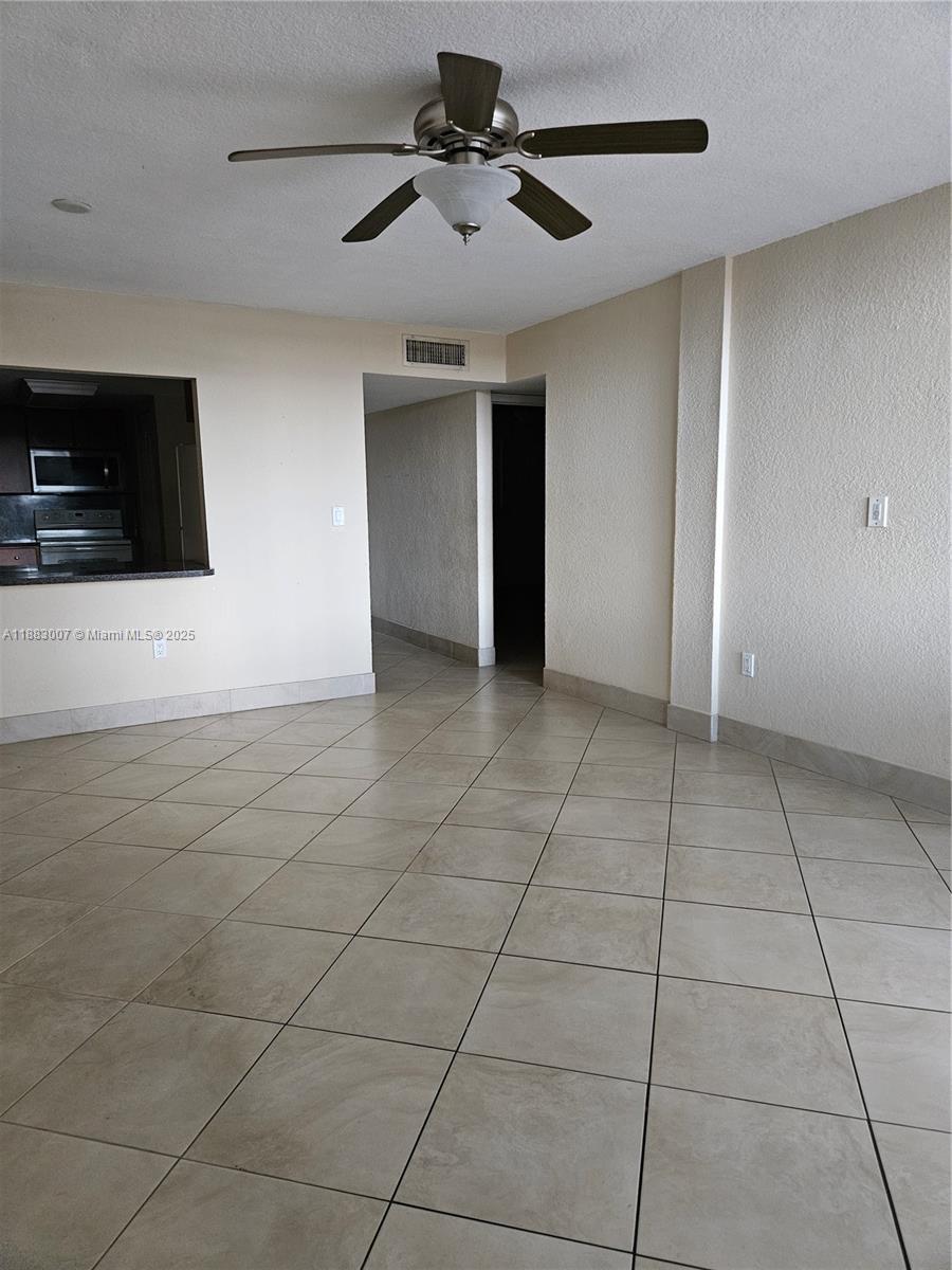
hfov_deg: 58.9
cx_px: 476
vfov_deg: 73.9
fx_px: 843
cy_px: 635
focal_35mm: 23
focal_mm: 5.4
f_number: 1.8
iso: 640
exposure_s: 1/40
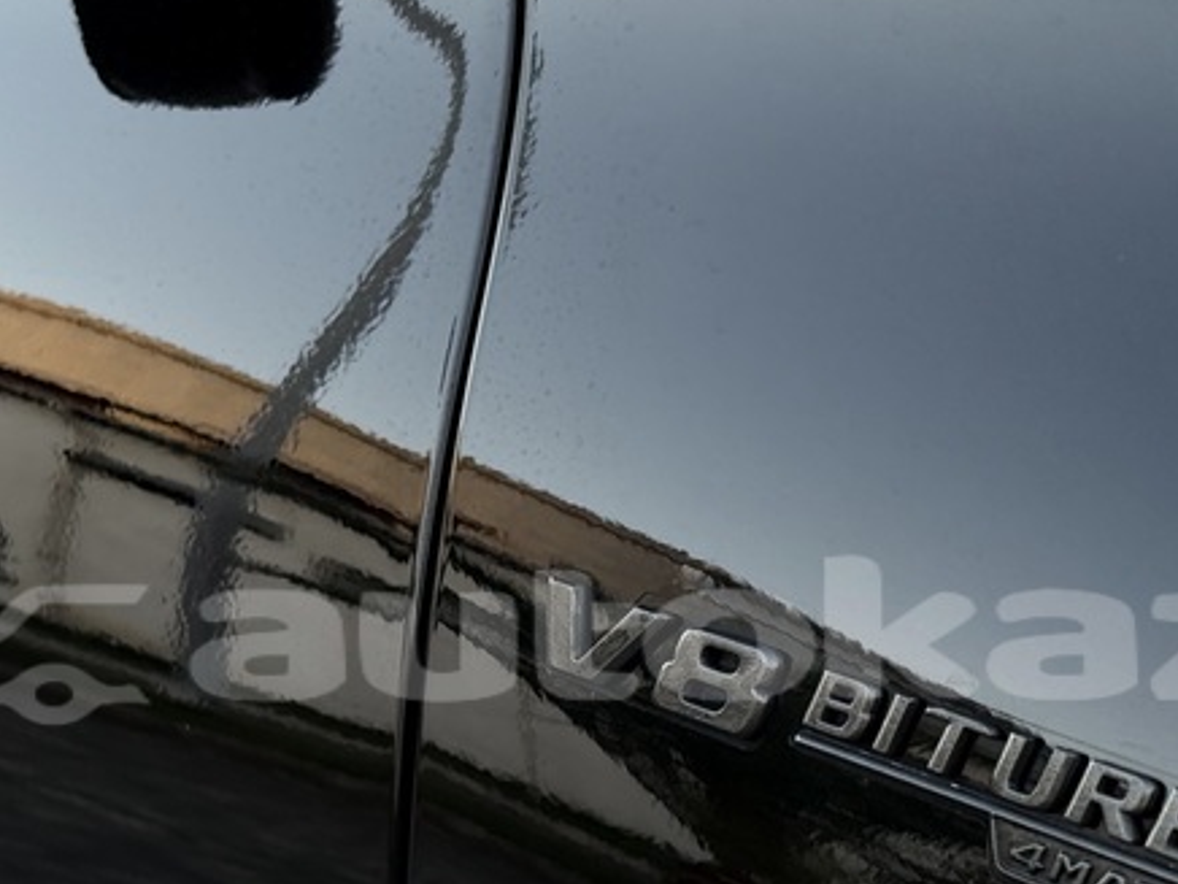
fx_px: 2995
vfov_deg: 16.7
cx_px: 775
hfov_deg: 22.2
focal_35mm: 88
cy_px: 641
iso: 100
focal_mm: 6.76
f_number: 1.78
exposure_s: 1/242
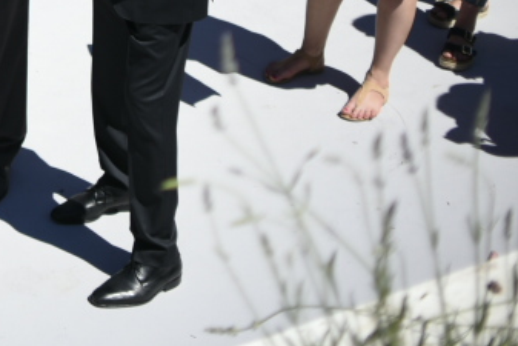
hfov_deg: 14.4
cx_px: -263
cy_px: -304
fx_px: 1914
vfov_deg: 9.7
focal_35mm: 133
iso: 100
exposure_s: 1/4000
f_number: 1.8
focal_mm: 35
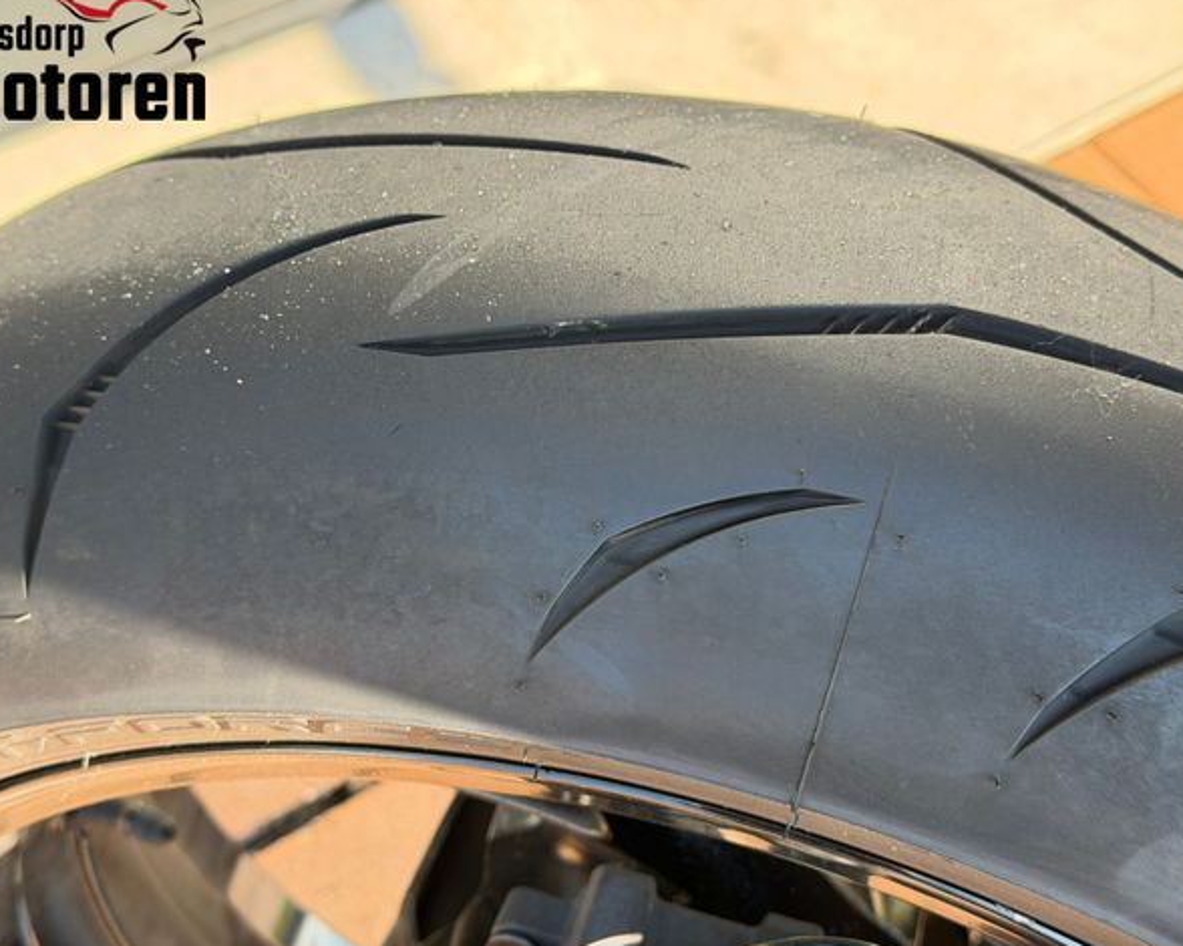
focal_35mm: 51
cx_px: 592
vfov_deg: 29.7
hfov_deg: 36.7
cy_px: 469
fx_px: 1785
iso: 80
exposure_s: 1/284
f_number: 1.78
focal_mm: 6.76
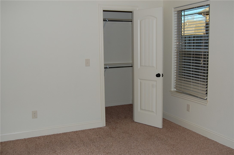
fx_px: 253
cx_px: 117
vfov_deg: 34.1
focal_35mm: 39
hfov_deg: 49.6
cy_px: 78
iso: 200
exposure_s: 1/125
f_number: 5.6
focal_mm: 26
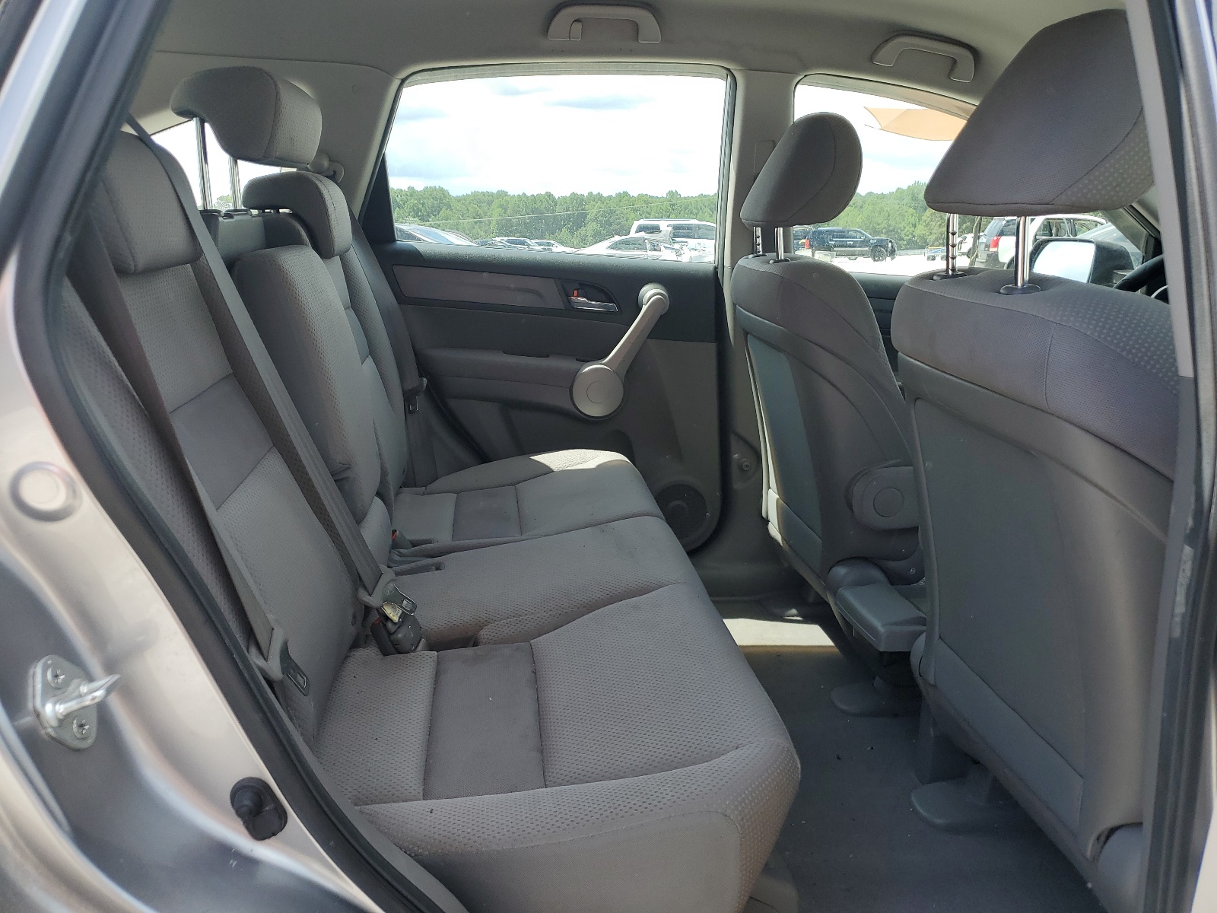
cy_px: 456
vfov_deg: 53.1
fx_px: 914
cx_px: 608
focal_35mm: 26
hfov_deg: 67.3
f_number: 1.5
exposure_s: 1/909
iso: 50
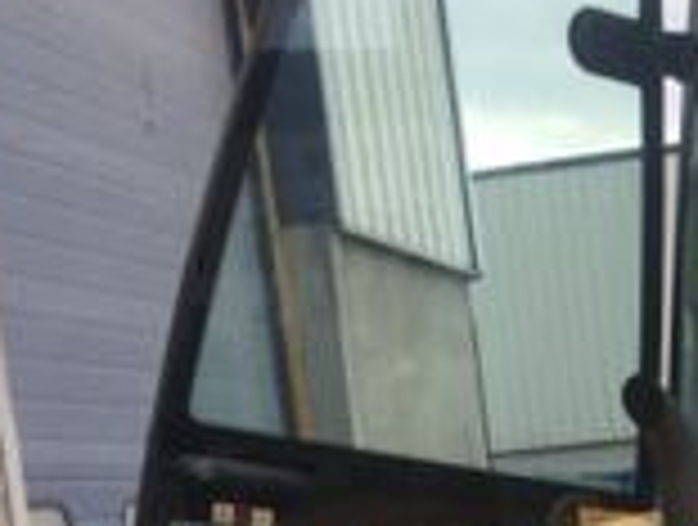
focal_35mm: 112
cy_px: 922
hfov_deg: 16.9
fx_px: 2264
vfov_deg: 12.3
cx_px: 802
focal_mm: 4.15
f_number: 2.2
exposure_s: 1/420
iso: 25
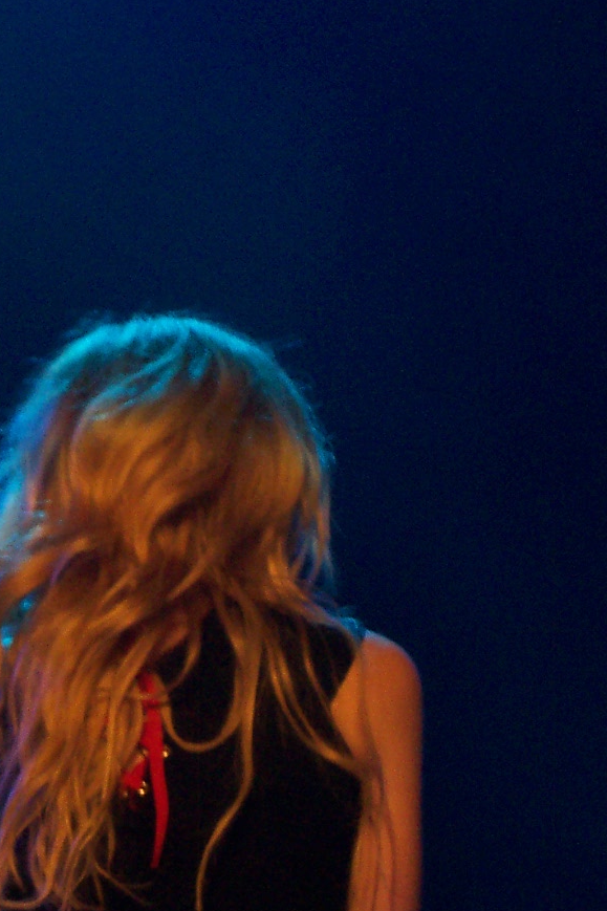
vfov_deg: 9.4
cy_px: 521
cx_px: 66
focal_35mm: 220
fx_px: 5566
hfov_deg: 6.2
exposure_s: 1/90
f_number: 4.8
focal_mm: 16.8
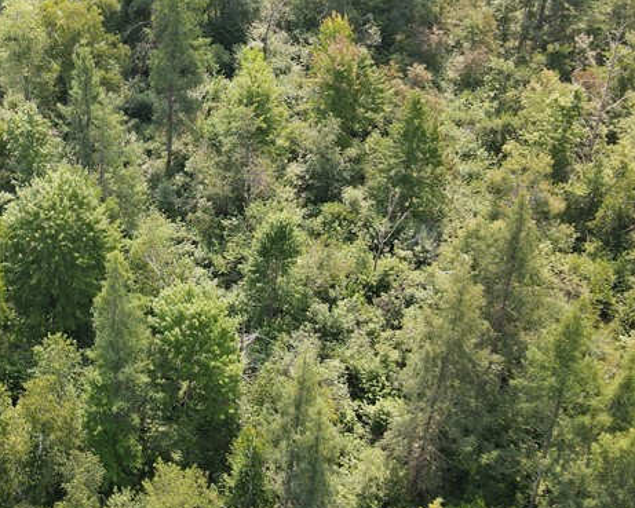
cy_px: 142
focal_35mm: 52
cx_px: 129
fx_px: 977
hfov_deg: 34.9
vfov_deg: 28.8
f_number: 2.8
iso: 140
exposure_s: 1/15
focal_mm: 4.5
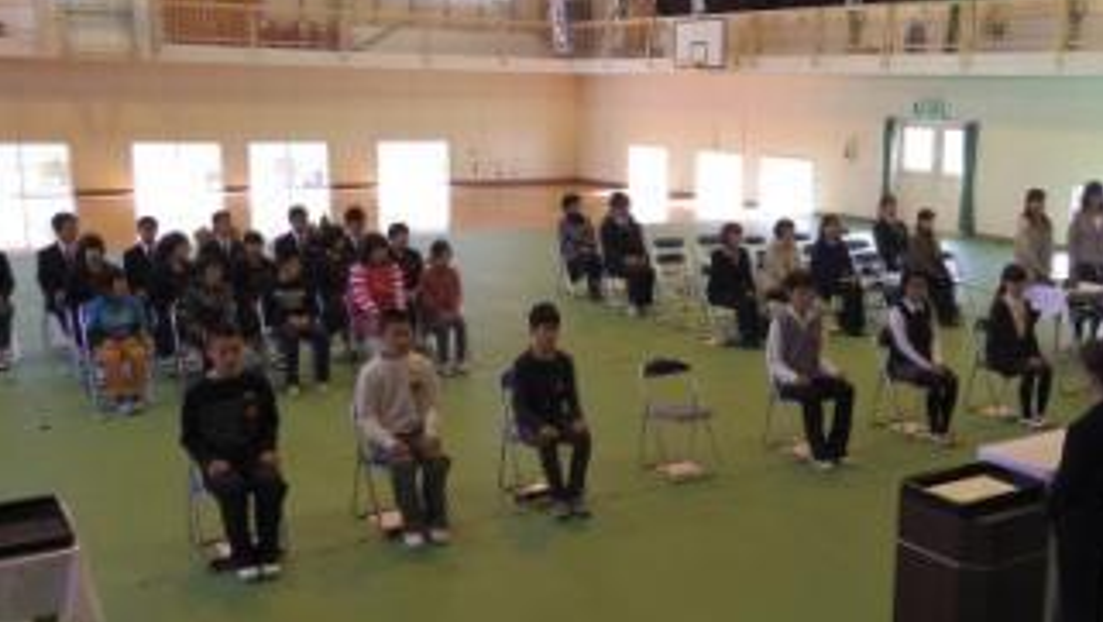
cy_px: 323
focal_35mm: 41
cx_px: 739
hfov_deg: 48.5
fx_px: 1200
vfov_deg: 29.1
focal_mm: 5
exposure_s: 1/80
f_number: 2.8
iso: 160
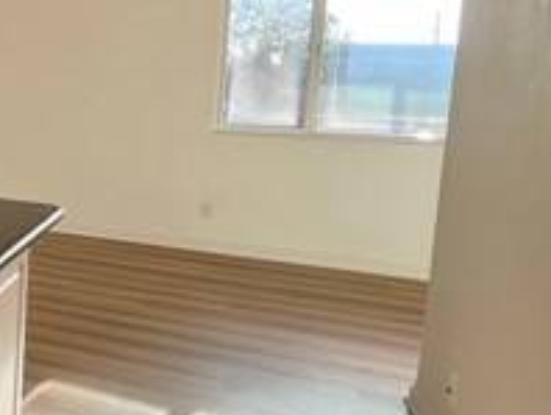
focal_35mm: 42
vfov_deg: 34.1
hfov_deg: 31.4
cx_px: -206
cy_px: 134
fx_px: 669
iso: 32
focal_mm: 1.57
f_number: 1.8
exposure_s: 1/213
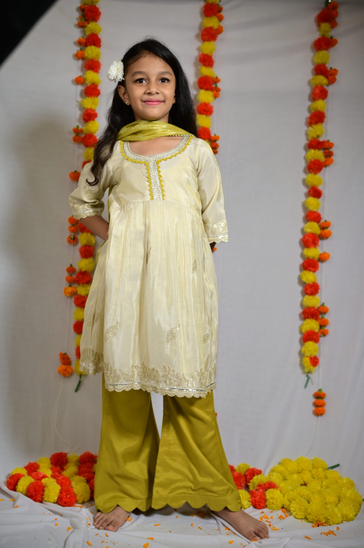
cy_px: 274
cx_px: 182
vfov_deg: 48.5
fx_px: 608
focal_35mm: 40
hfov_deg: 33.4
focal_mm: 40
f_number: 3.2
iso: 160
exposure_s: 1/160
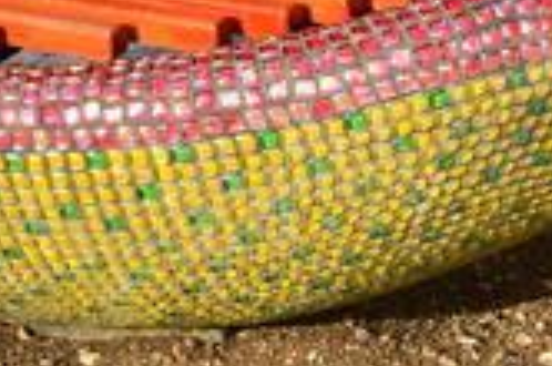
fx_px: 2892
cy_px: -393
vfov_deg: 7.0
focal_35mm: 189
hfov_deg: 10.9
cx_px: 193
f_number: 9
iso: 100
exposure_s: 1/160
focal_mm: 24
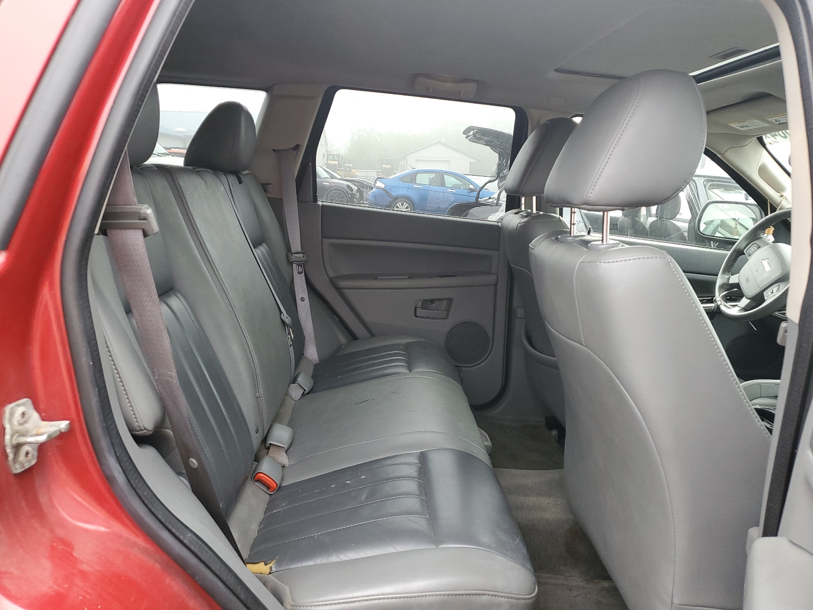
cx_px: 406
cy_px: 305
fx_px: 611
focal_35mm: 26
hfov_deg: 67.3
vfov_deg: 53.1
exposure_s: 1/120
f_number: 1.5
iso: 95
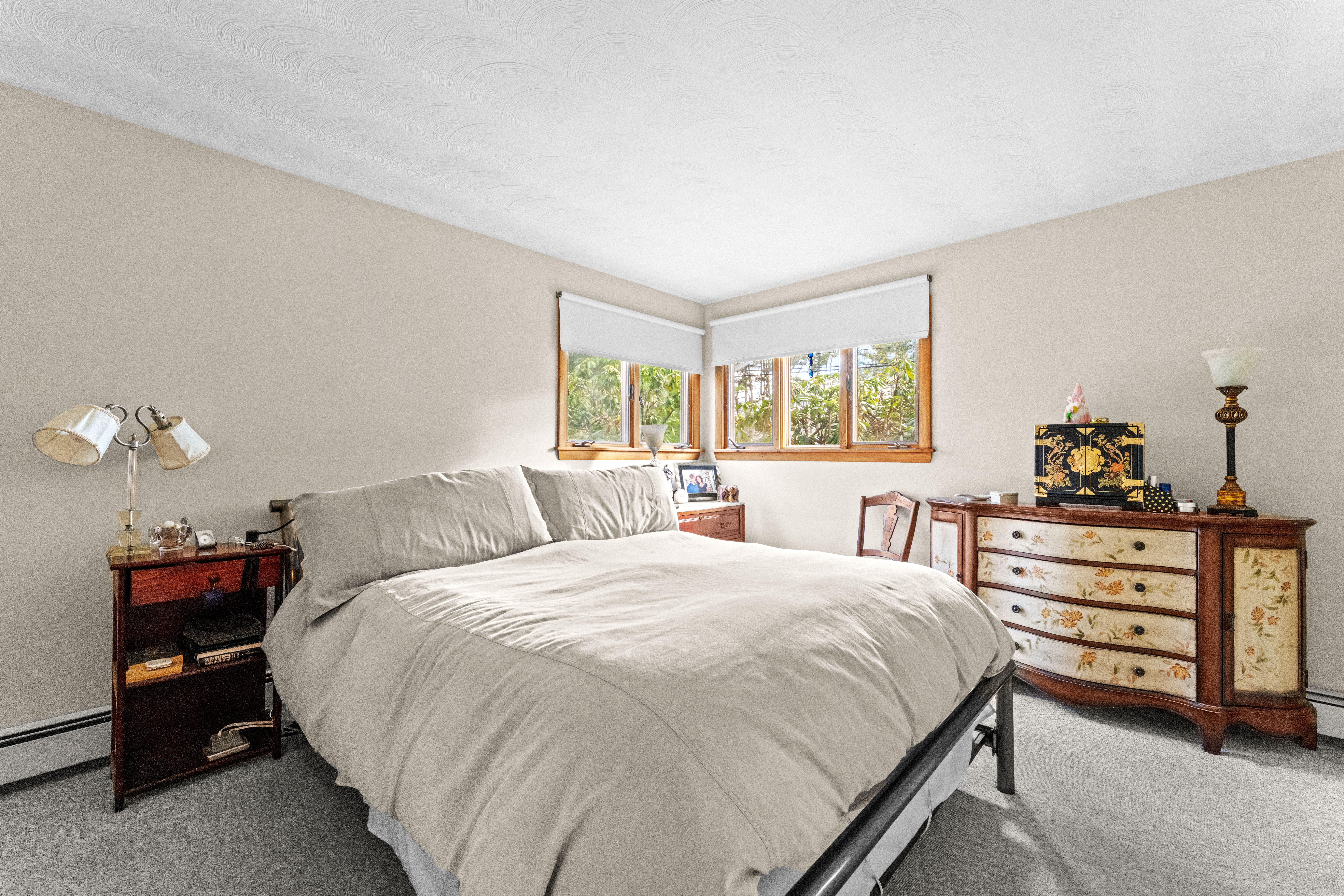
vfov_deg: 78.5
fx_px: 549
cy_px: 448
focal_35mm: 15
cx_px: 672
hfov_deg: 101.5
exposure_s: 1/2.5
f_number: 11
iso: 5000
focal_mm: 14.7
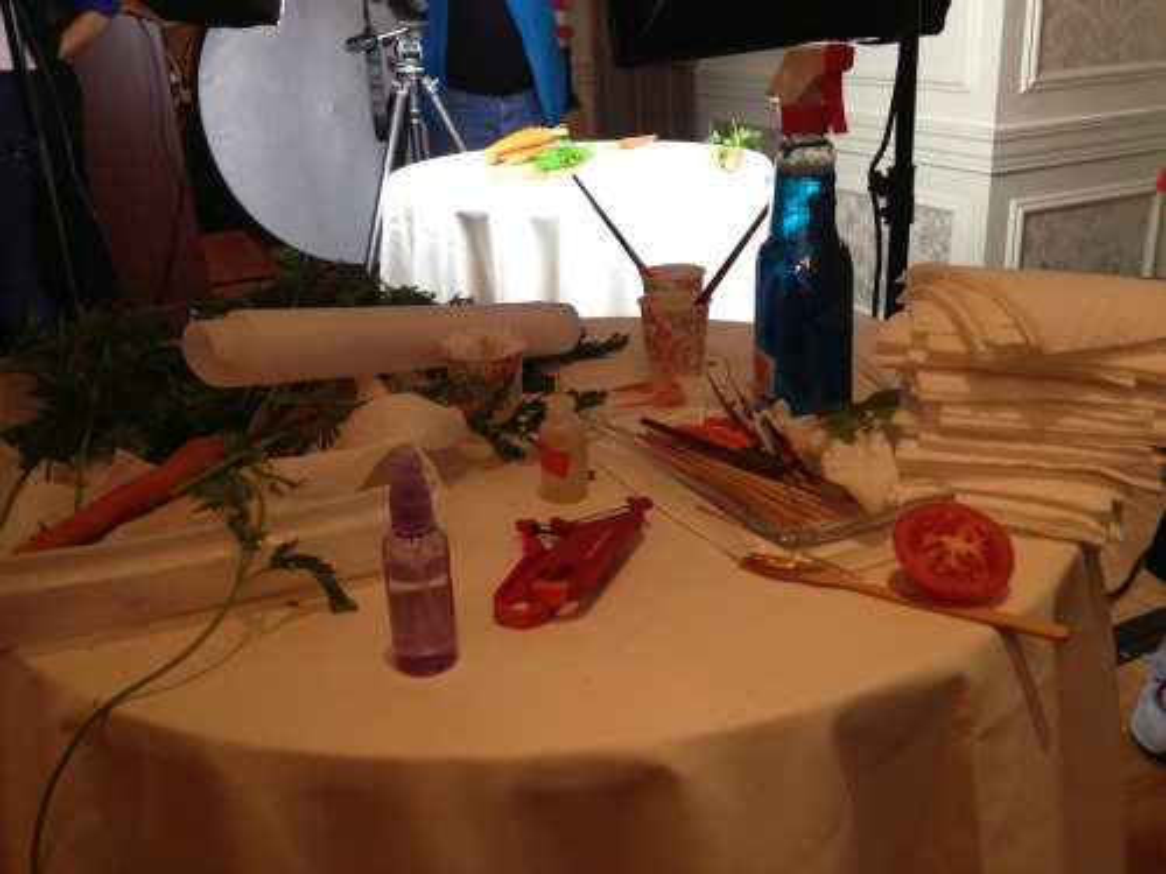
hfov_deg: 52.6
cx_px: 583
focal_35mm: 35
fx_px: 1179
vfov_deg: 40.7
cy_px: 437
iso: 125
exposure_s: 1/20
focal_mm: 4.28
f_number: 2.4
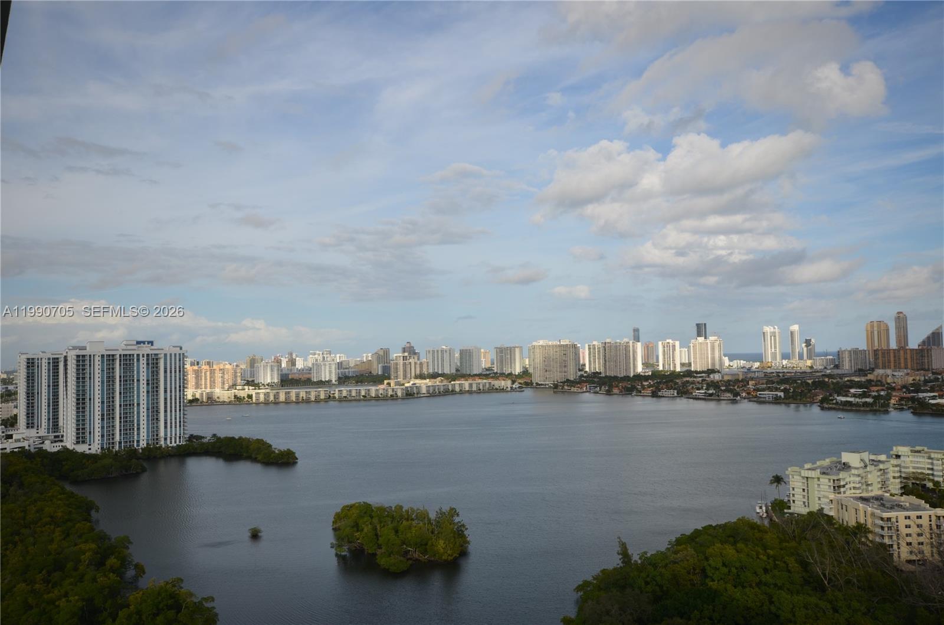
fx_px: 785
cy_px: 312
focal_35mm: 30
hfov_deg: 62.0
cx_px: 472
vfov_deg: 43.4
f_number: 8
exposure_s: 1/250
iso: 100
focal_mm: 20
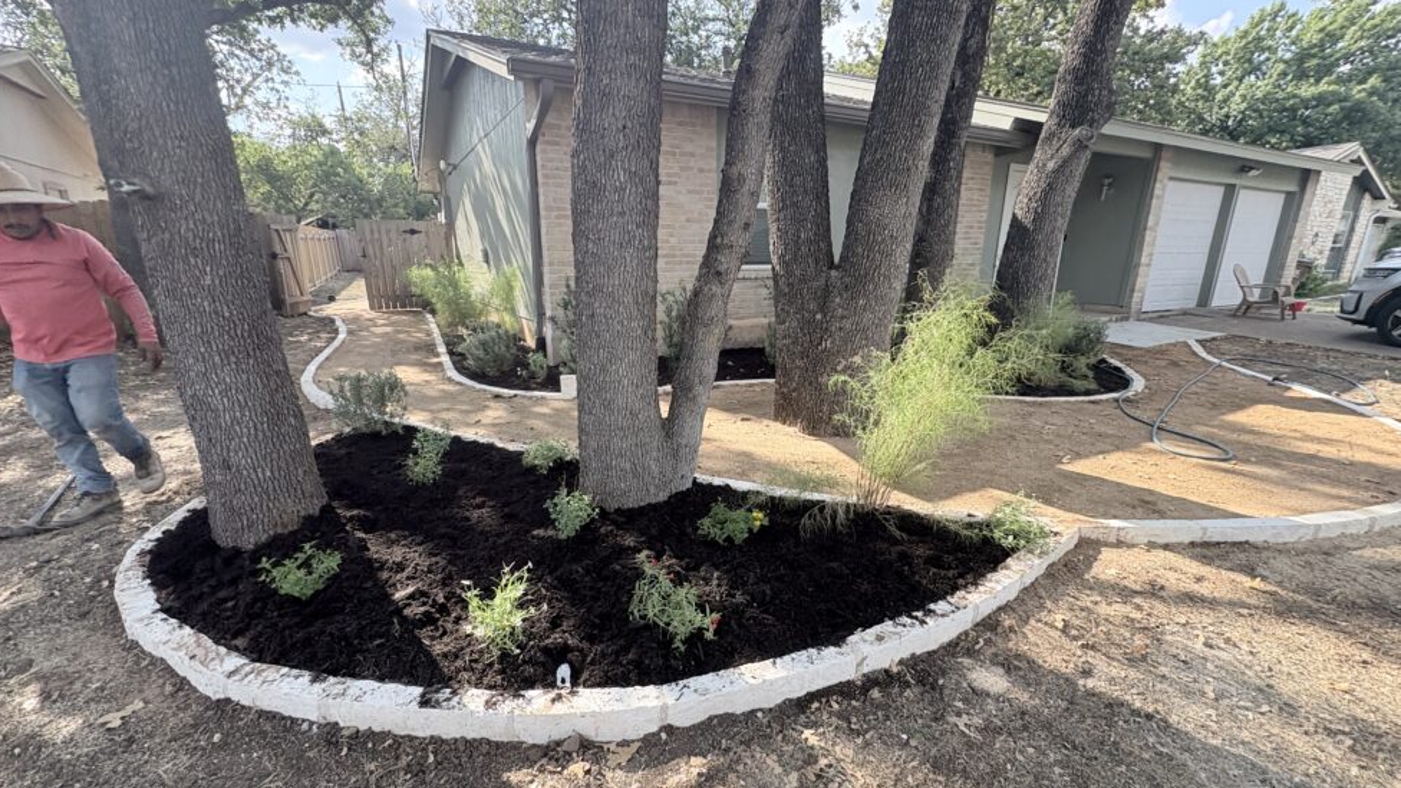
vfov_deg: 67.0
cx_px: 692
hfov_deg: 99.4
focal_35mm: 16
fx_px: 594
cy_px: 428
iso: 64
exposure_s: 1/281
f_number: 2.2
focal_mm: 2.22
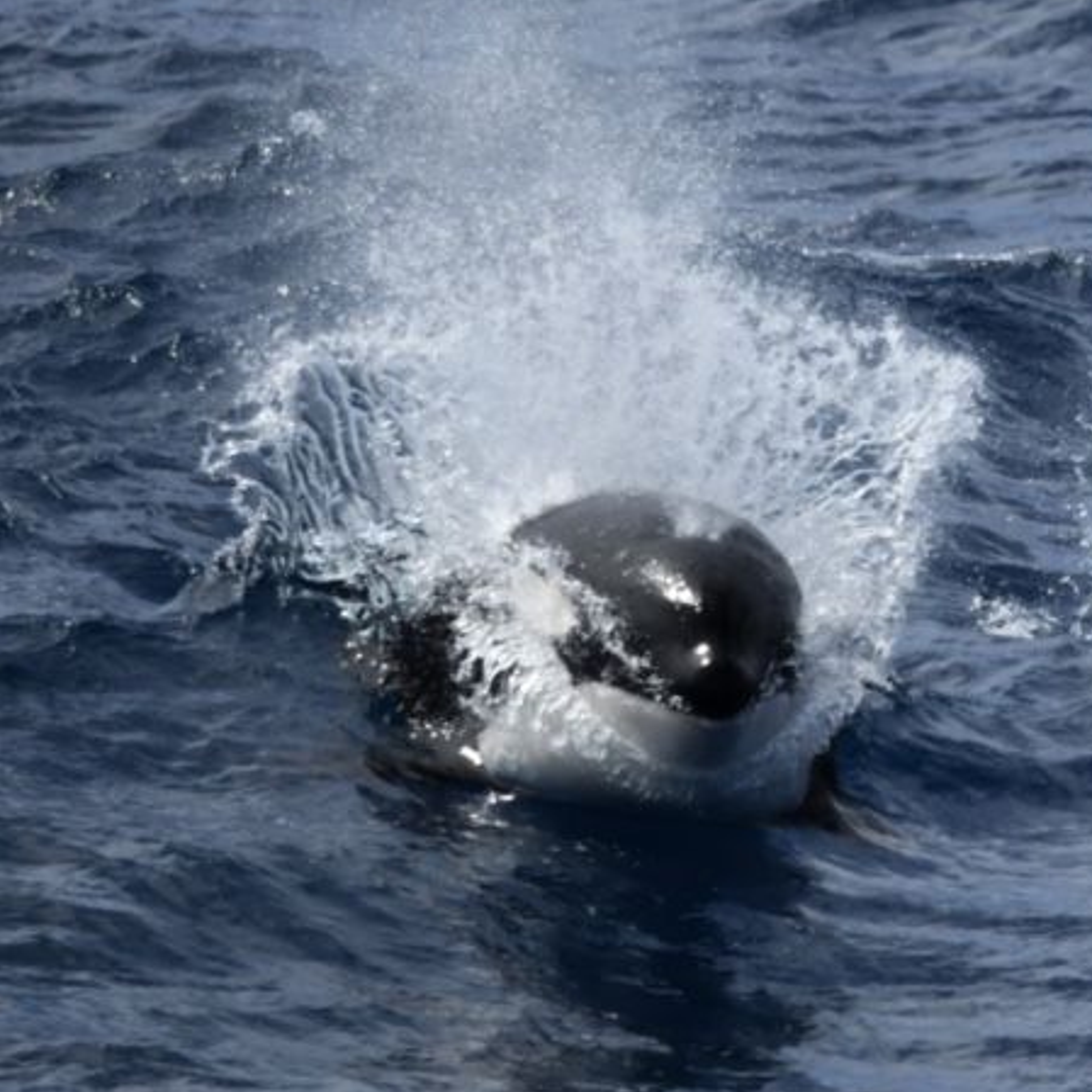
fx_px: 24341
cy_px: 505
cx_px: 970
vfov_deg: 2.6
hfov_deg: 2.6
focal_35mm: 682
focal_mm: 450
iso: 800
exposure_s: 1/8000
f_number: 6
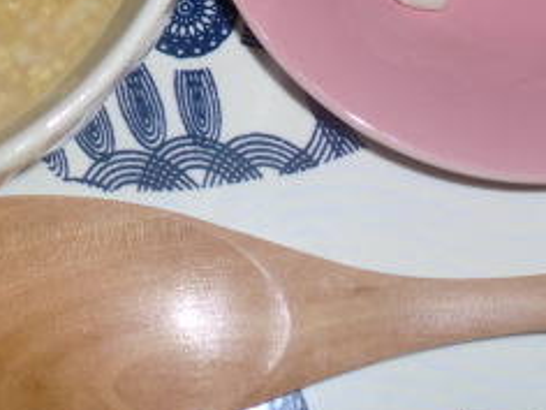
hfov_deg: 20.5
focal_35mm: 95
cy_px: -56
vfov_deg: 15.1
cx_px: 139
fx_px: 1498
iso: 64
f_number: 3.1
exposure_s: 1/50
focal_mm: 6.3
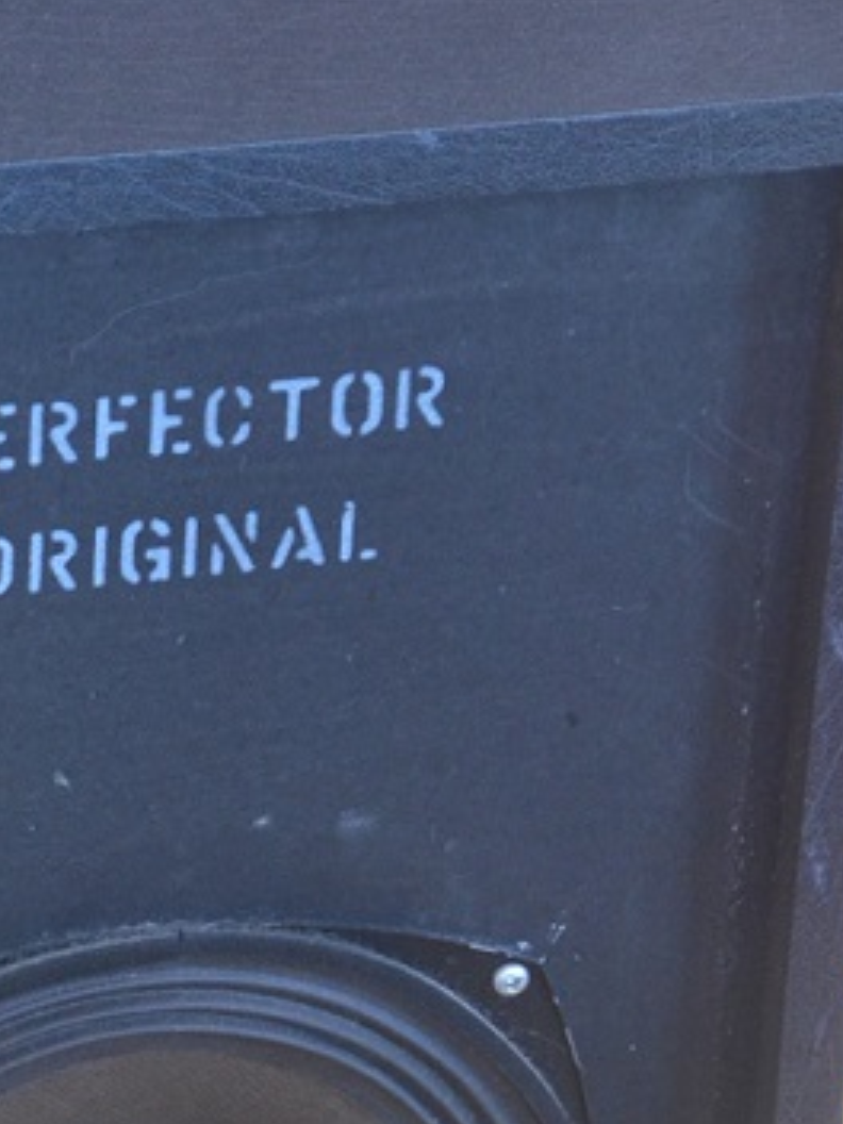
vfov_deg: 5.1
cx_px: 96
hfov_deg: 3.8
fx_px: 12599
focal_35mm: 388
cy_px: 734
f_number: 6
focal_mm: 100
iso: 1600
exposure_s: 1/125
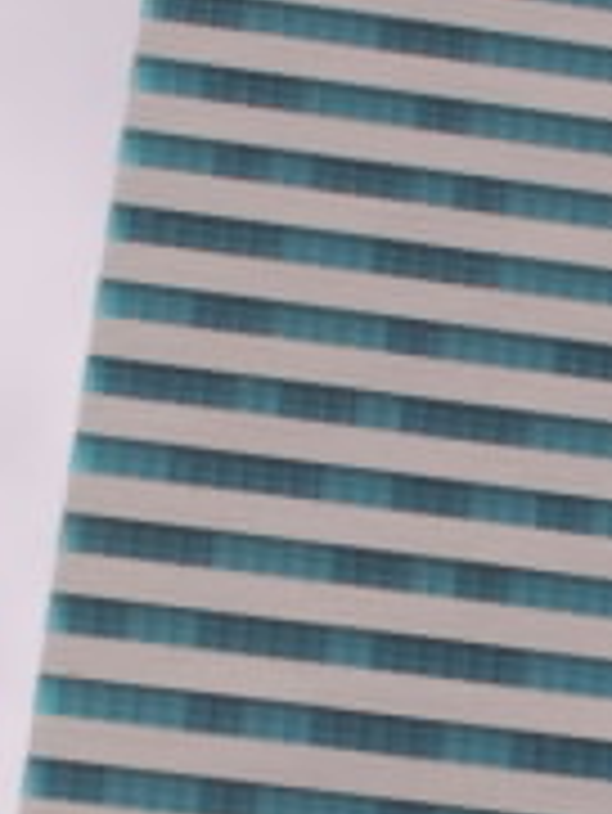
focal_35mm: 193
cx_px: 1526
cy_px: 1106
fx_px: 4544
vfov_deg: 10.0
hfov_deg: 7.2
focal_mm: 5.86
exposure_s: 1/320
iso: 50
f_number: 8
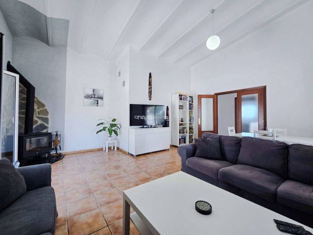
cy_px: 118
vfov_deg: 89.9
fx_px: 117
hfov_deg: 106.2
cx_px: 156
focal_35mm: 13
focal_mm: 2.2
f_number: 2.2
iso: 64
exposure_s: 1/50
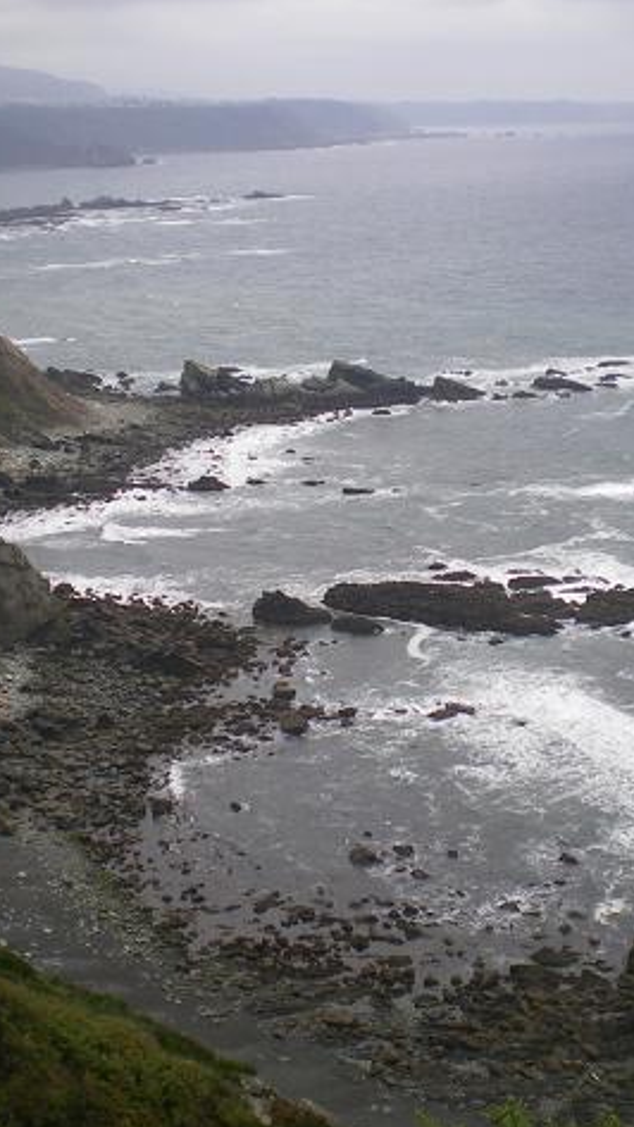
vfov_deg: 37.2
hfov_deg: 21.4
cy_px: 565
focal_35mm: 56
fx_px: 1674
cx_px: 315
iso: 64
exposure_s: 1/200
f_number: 3.1
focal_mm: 6.3
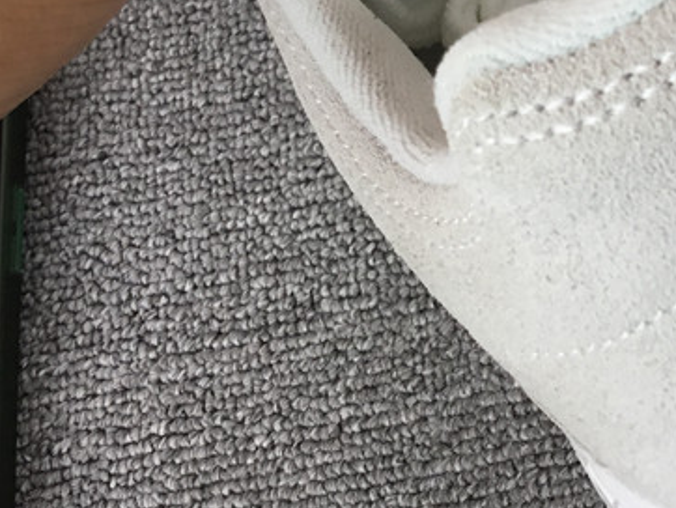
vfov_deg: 18.3
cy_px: -78
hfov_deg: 24.8
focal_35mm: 77
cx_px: 570
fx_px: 1505
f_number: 2.4
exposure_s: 1/196
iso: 25
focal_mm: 3.3
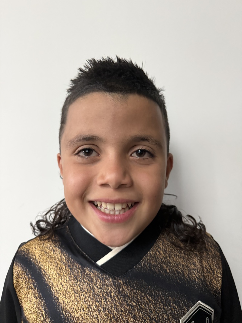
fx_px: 224
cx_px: 121
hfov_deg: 56.8
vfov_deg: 71.6
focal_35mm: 24
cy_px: 162
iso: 1250
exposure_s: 1/30
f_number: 1.78
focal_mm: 6.76
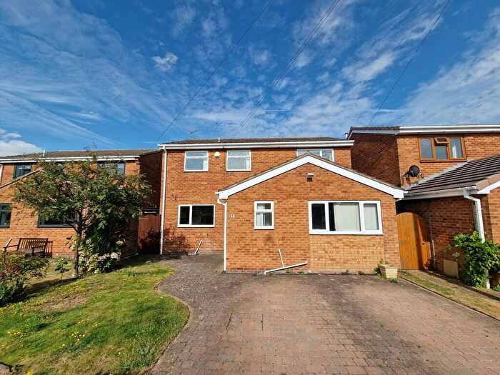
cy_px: 188
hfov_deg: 106.2
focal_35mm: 13
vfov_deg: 89.9
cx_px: 250
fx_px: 188
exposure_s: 1/3664
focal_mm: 2.2
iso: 50
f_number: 2.2
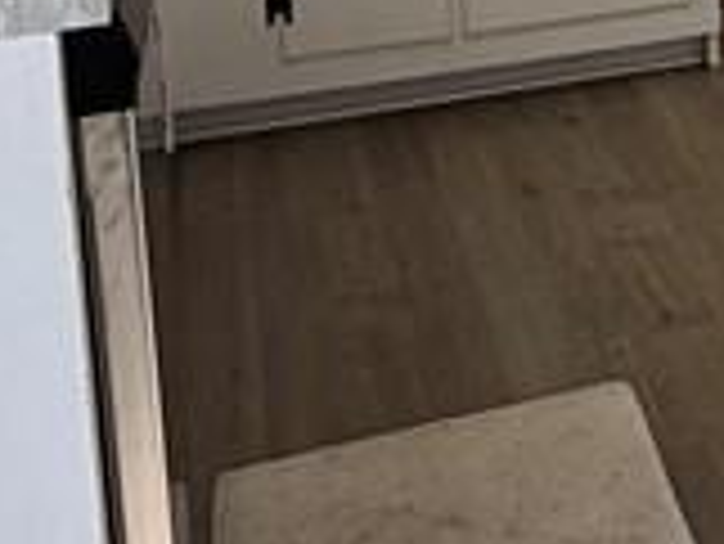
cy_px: -315
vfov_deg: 15.2
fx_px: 1863
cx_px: 1061
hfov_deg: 19.4
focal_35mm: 89
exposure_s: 1/99
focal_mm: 2.22
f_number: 2.2
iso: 80
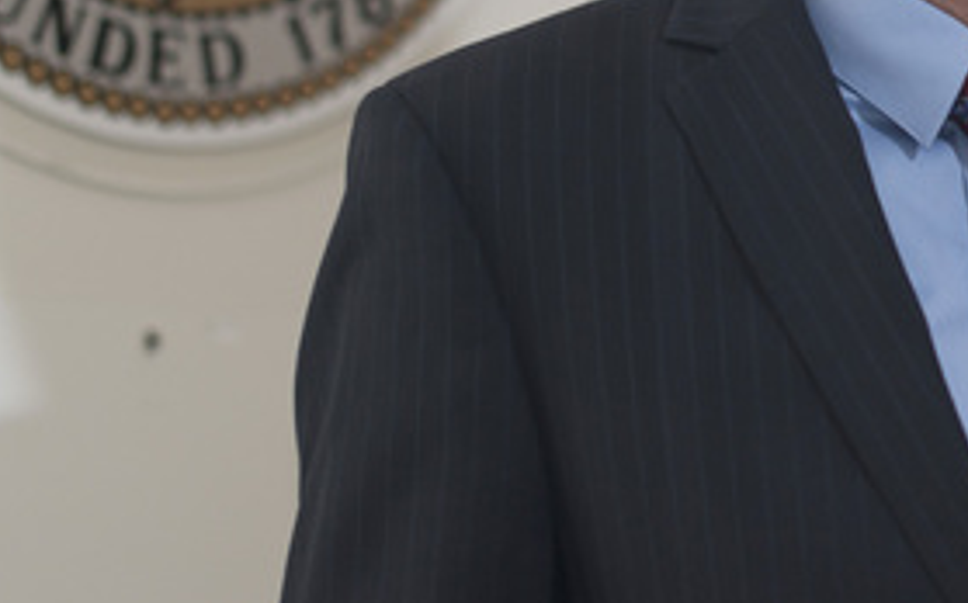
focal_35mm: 137
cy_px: -140
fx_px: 3612
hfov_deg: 15.0
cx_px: 1006
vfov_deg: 9.4
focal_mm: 50
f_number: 2
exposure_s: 1/160
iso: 400
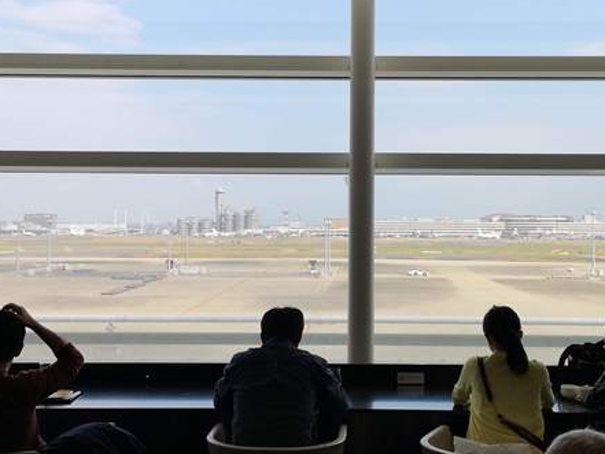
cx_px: 354
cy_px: 188
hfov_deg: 38.8
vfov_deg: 29.6
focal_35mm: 49
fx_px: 857
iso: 50
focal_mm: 3.95
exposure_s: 1/942
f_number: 1.8
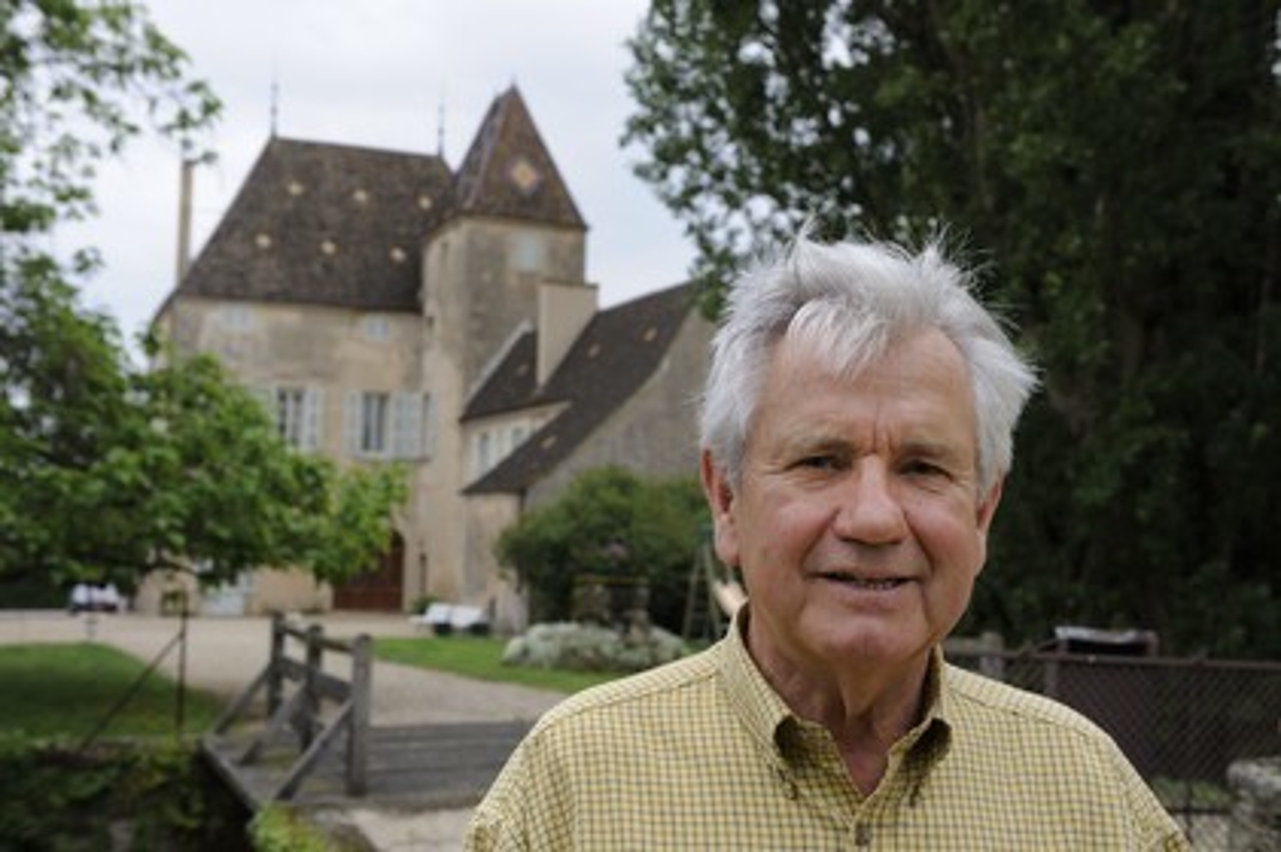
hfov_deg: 41.1
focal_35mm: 48
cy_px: 426
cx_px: 640
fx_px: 1707
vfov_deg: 28.0
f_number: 8
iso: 200
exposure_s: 1/160
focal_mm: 48
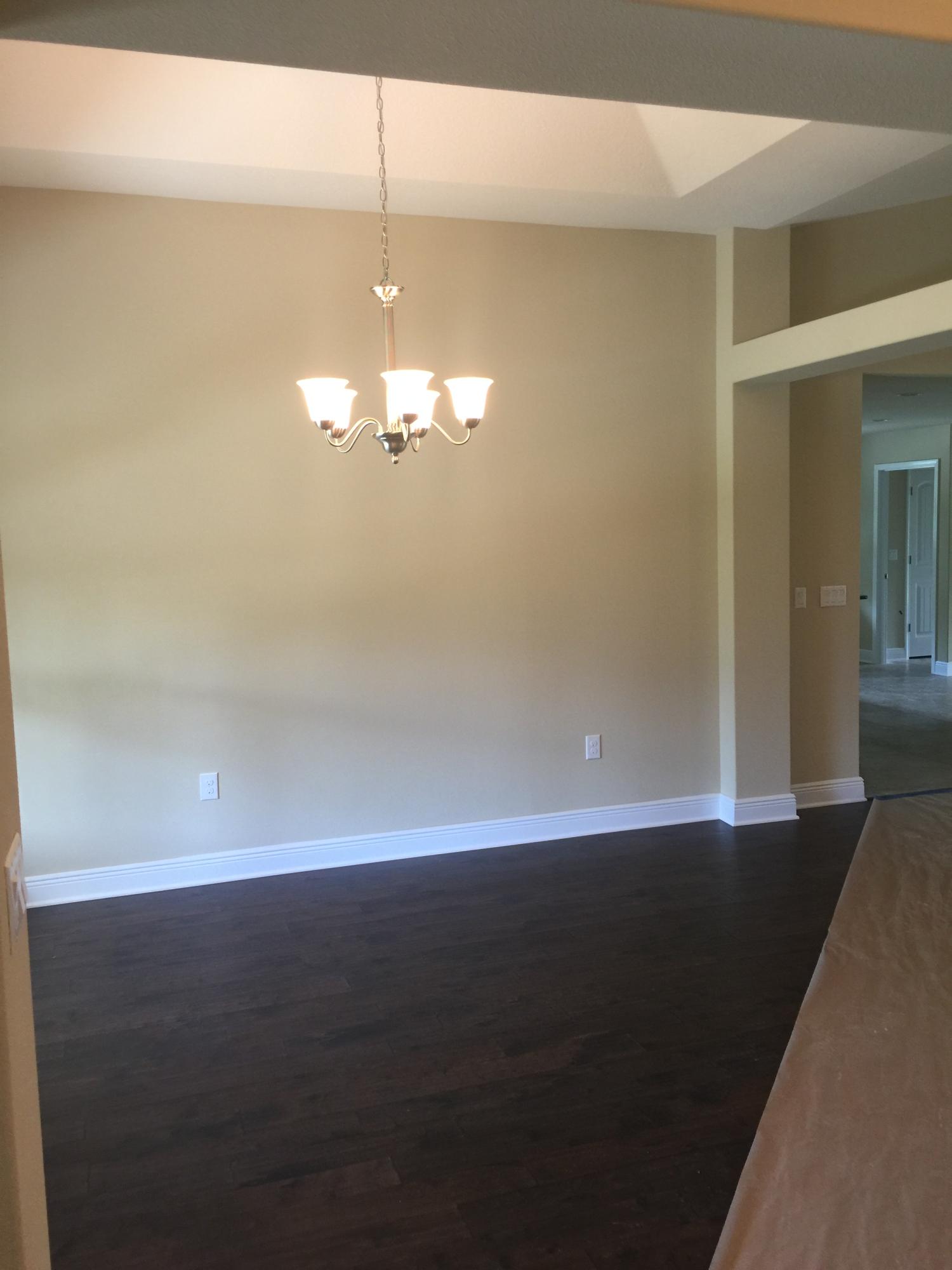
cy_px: 635
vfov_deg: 61.7
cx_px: 476
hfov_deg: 48.2
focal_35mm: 29
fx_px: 1063
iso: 40
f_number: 2.2
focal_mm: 4.15
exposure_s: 1/15
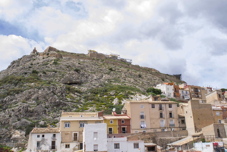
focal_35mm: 34
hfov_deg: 55.1
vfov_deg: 38.4
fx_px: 218
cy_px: 76
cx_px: 114
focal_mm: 23
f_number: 18
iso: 180
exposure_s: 1/80
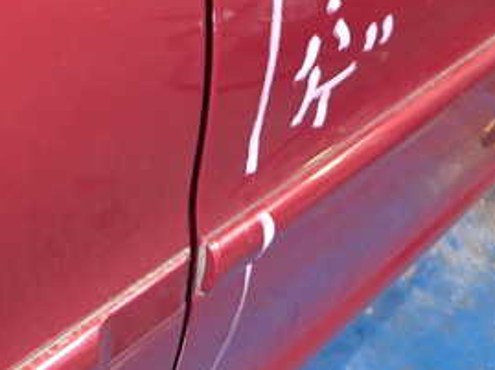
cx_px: 250
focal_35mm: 67
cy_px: 112
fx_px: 957
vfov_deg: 21.8
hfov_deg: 29.0
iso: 320
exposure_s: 1/30
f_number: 2.3
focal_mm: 5.4
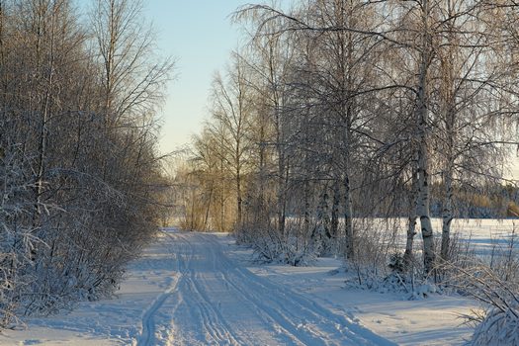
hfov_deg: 23.9
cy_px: 173
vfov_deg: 16.1
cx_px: 260
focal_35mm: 85
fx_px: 1225
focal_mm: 85
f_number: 8
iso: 100
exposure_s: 1/160
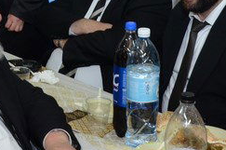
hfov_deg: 19.5
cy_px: -26
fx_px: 649
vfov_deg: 12.8
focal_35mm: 104
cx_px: 47
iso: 1250
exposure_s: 1/60
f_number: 5.6
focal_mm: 21
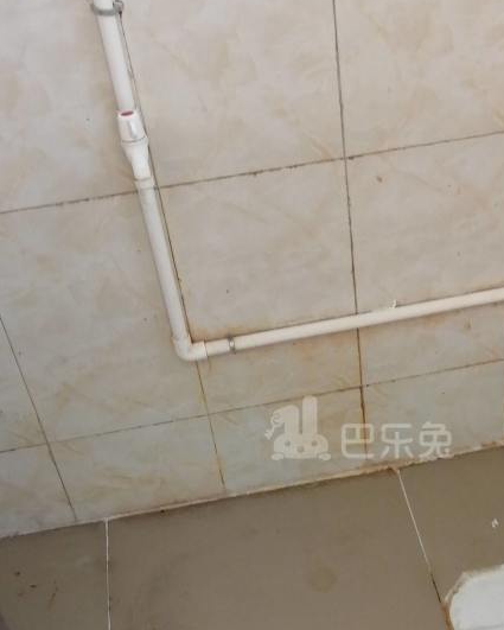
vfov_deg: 36.2
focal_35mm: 51
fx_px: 951
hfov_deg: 29.4
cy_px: 429
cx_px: 359
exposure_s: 1/50
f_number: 1.8
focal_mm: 3.62
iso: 100
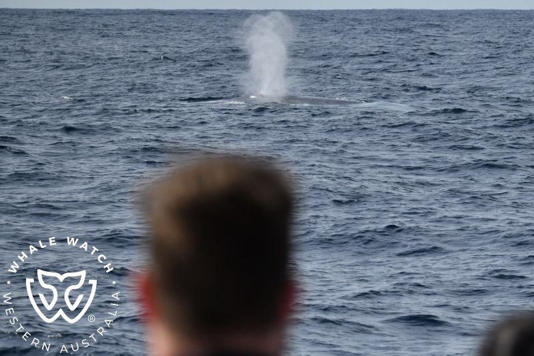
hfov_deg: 12.1
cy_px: 178
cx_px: 267
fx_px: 2521
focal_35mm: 170
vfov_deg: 8.1
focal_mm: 170
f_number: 5.3
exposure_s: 1/8000
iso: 900
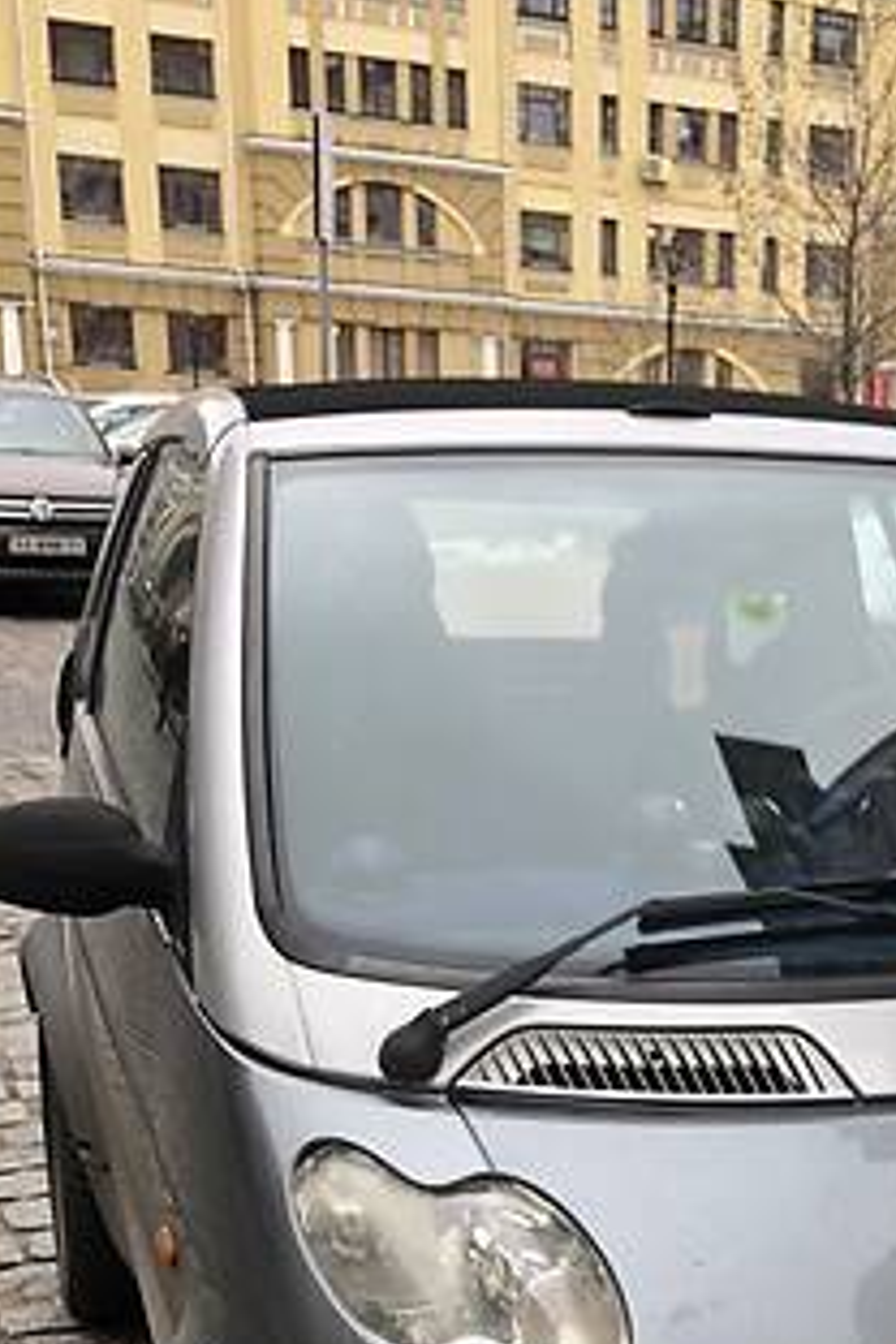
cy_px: 1249
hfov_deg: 23.2
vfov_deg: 33.5
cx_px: 887
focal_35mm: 56
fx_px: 2091
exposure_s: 1/160
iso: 20
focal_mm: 4
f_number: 1.8
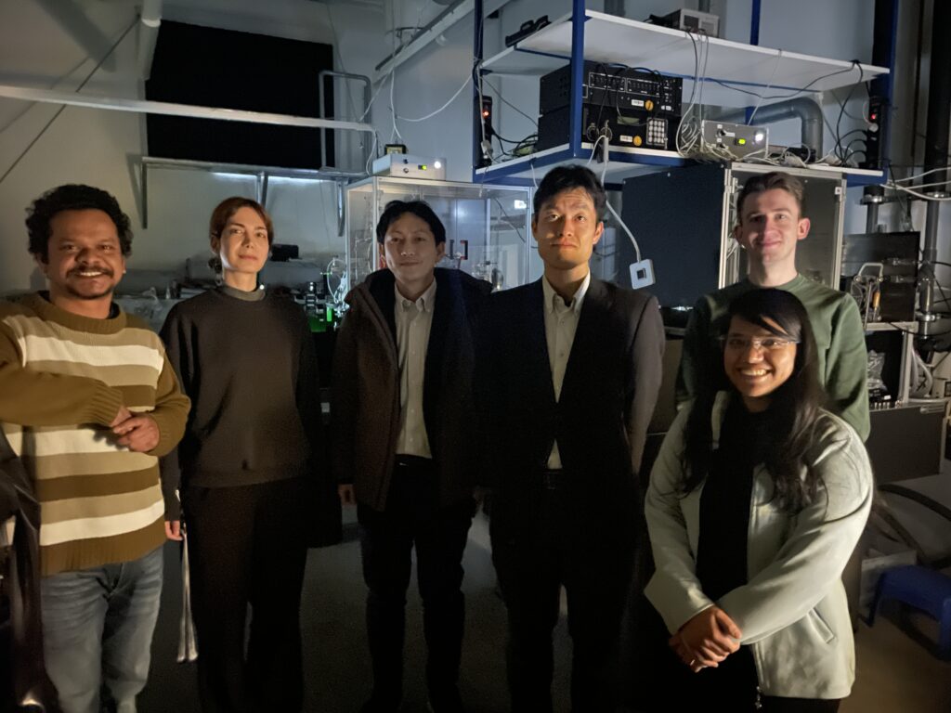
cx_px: 476
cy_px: 356
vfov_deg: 53.1
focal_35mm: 26
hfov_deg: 67.3
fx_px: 714
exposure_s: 1/4
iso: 2500
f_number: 1.6
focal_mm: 4.2
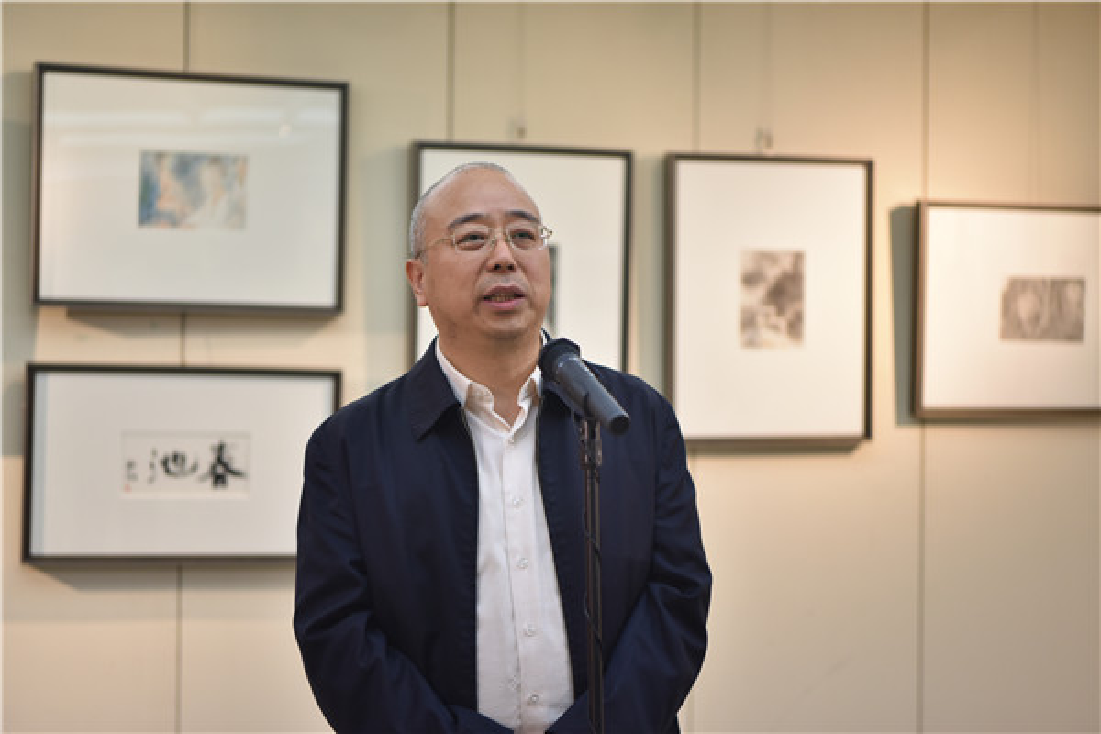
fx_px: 2141
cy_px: 367
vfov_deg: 19.5
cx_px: 550
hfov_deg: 28.8
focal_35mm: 70
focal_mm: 70
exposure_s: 1/160
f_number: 2.8
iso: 400
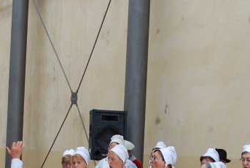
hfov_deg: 26.2
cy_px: 155
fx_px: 536
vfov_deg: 17.5
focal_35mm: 77
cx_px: 147
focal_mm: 22
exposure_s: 1/80
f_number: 4.5
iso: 200
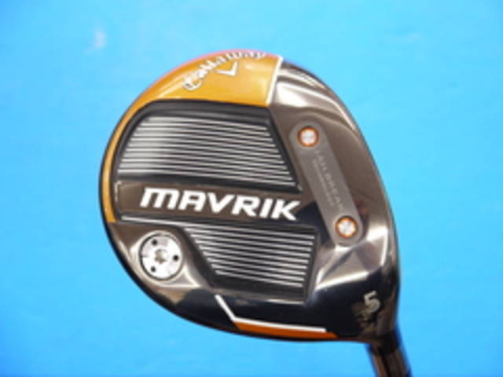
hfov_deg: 23.3
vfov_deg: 17.6
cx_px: 252
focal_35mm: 84
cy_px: 188
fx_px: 1221
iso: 800
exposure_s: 1/80
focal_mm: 42
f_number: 5.6
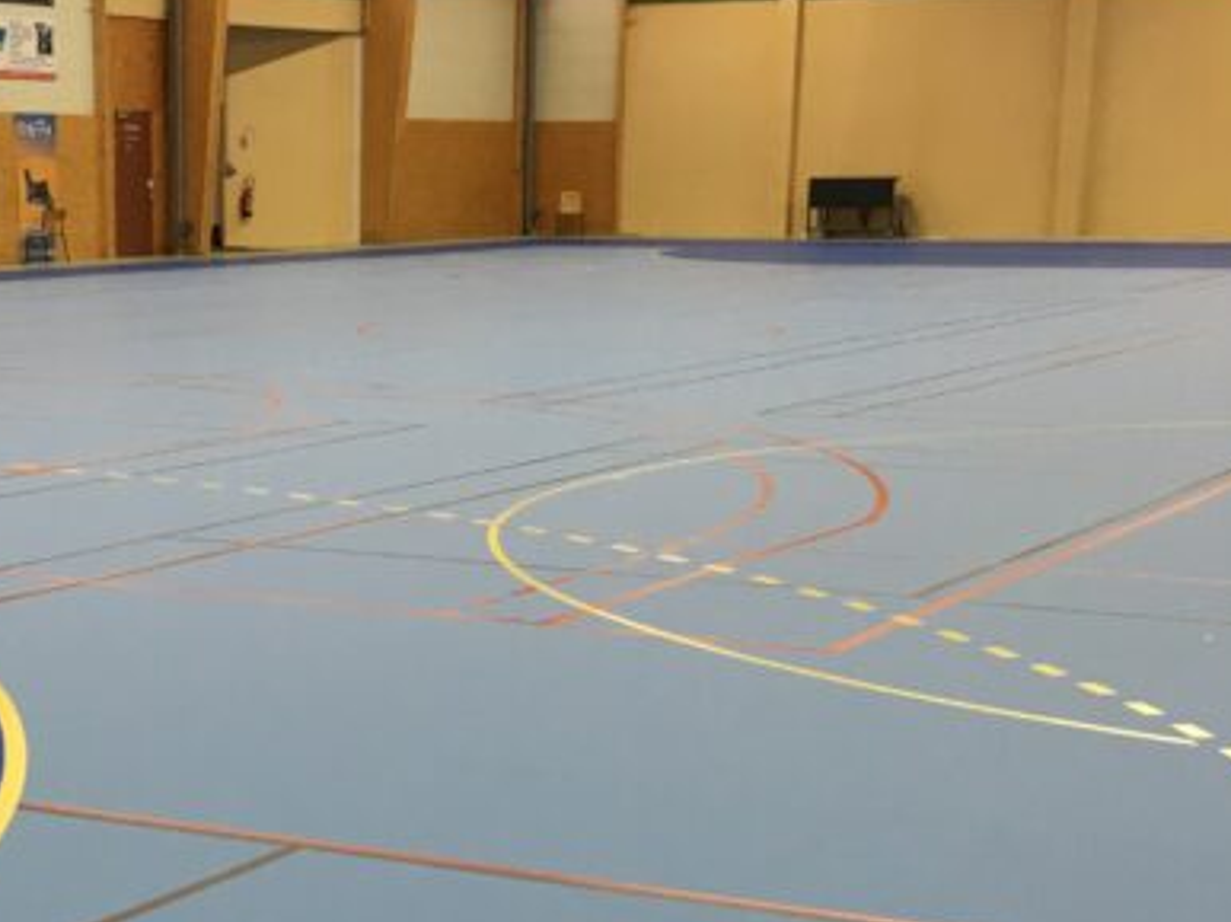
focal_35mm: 77
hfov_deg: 25.0
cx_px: 255
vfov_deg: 18.7
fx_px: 2737
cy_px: 884
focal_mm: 4.15
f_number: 2.2
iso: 64
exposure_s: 1/33
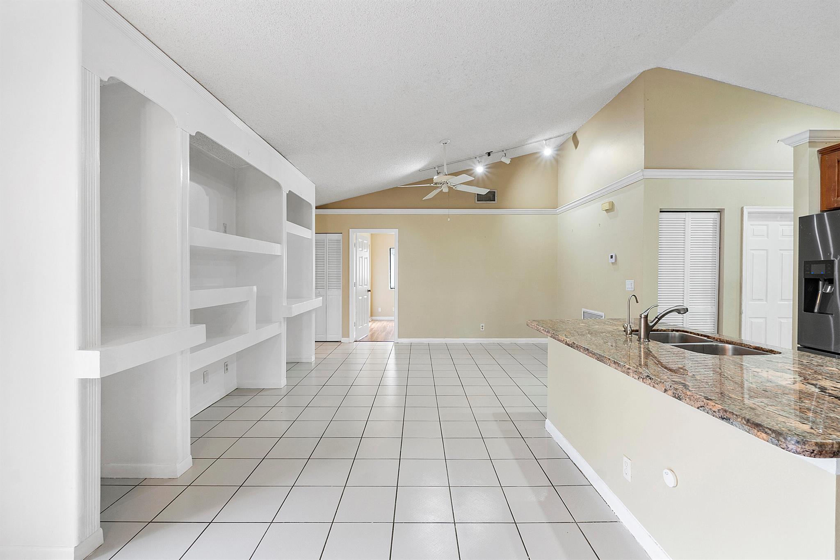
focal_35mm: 15
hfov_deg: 100.4
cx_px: 420
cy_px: 280
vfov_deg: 77.3
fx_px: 350
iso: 250
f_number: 8
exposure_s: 1/6
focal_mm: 10
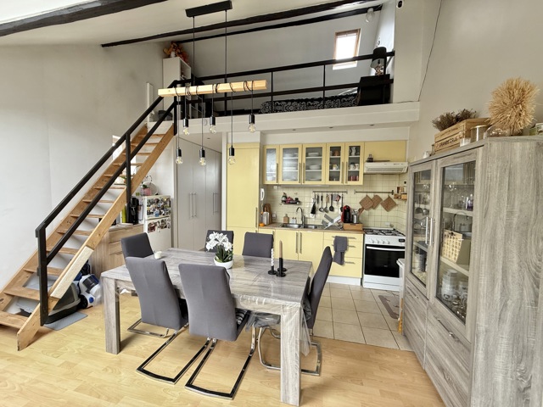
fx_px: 220
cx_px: 272
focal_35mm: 14
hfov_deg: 102.1
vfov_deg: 85.7
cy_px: 204
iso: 80
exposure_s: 1/99
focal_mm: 2.22
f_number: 2.2
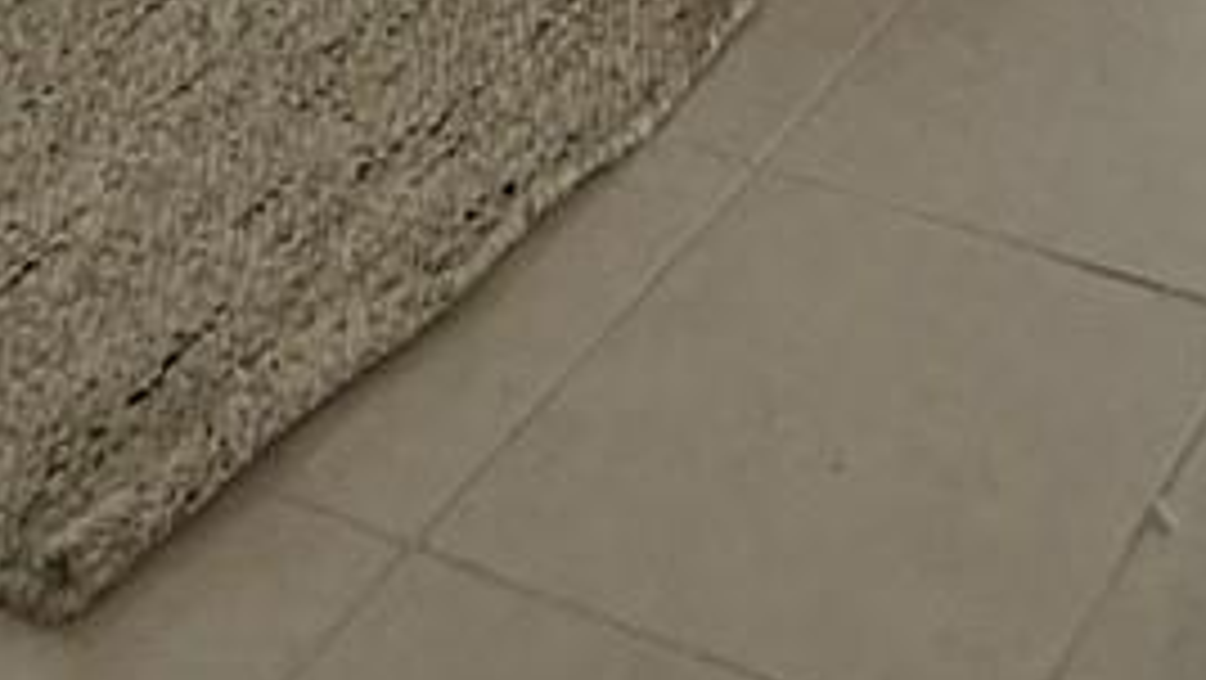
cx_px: 1143
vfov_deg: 8.9
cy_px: -1716
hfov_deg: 22.7
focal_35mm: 91
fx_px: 2911
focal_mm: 2.22
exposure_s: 1/120
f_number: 2.2
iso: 125
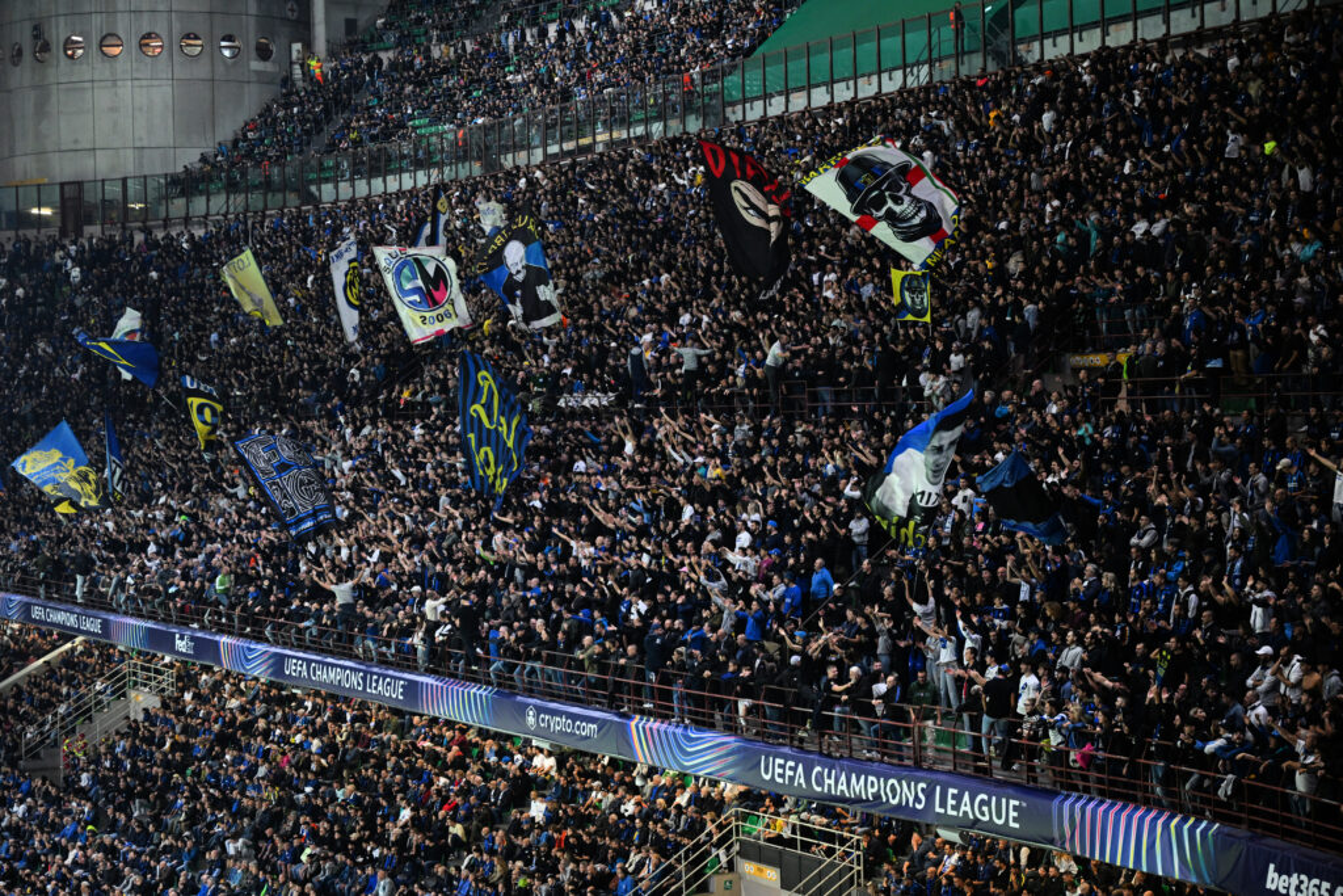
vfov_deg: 19.5
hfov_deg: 28.8
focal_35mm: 70
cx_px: 672
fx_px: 2612
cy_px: 448
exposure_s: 1/200
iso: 1600
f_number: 2.8
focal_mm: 70
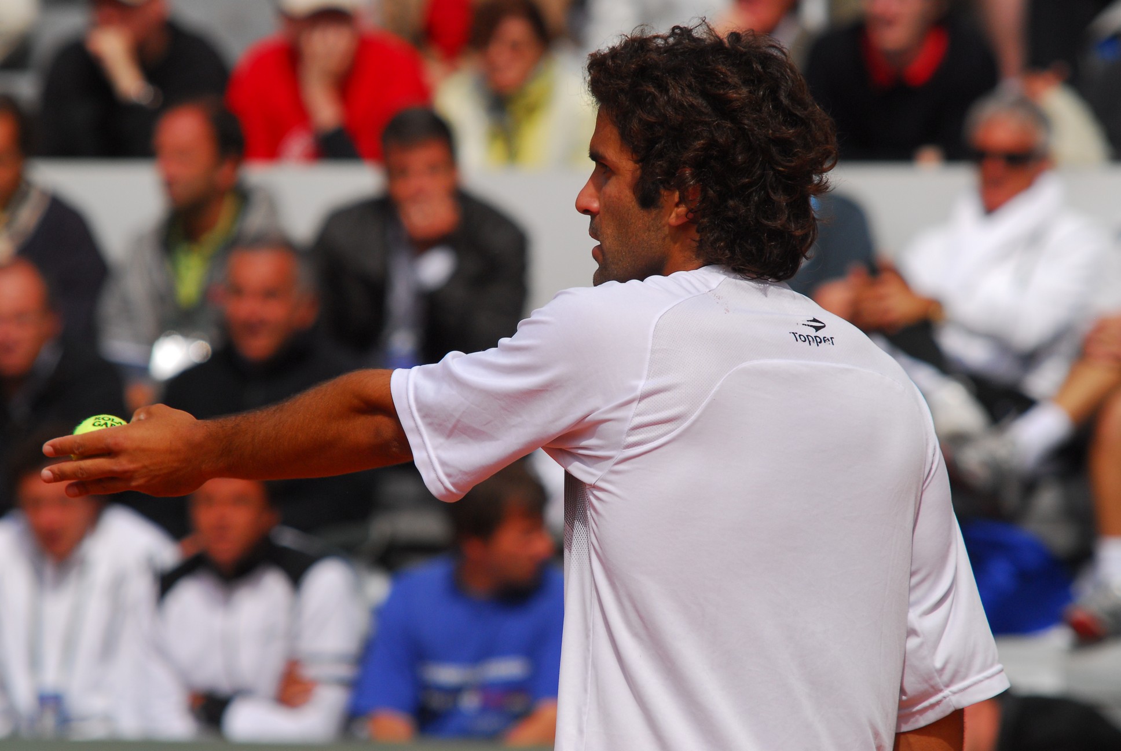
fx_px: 10288
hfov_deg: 6.2
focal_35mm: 330
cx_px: 560
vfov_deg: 4.2
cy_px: 376
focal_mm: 220
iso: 320
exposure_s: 1/2000
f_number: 5.6
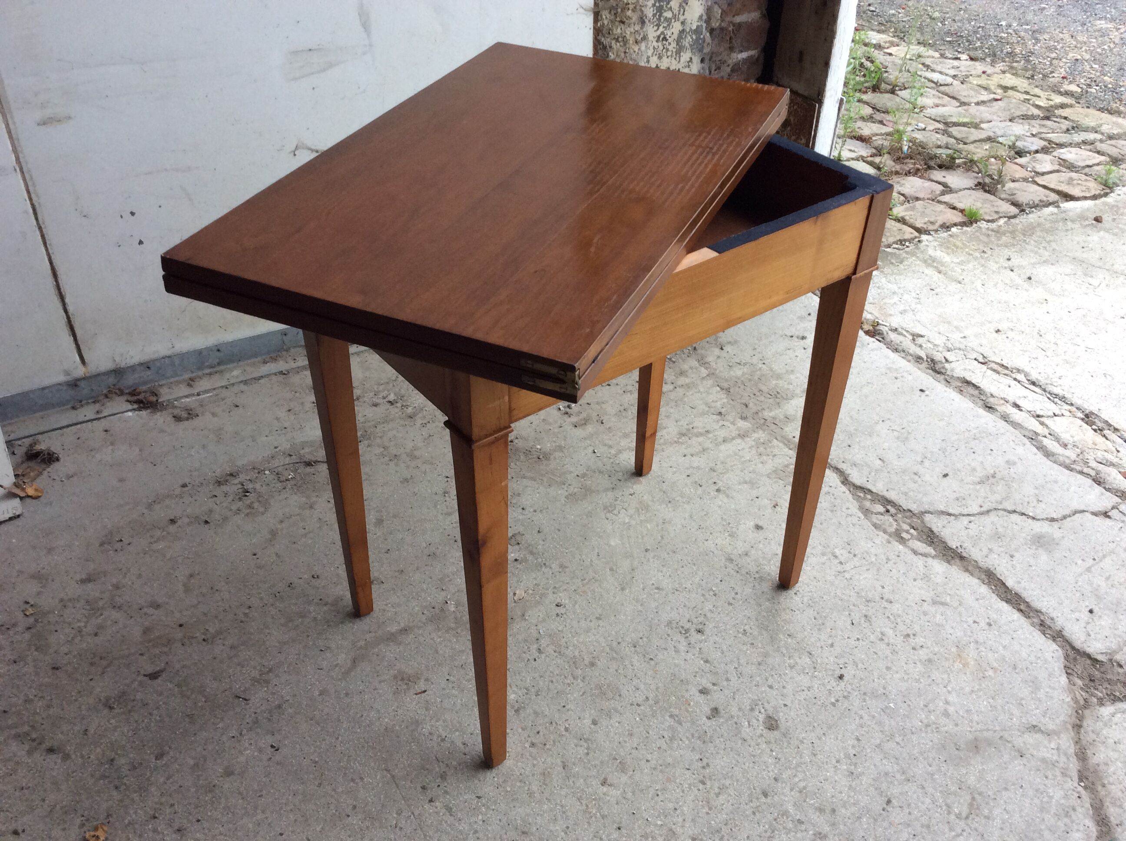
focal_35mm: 32
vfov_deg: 44.1
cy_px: 420
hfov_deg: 56.9
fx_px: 1039
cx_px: 563
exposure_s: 1/100
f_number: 2.4
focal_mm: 3.3
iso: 64
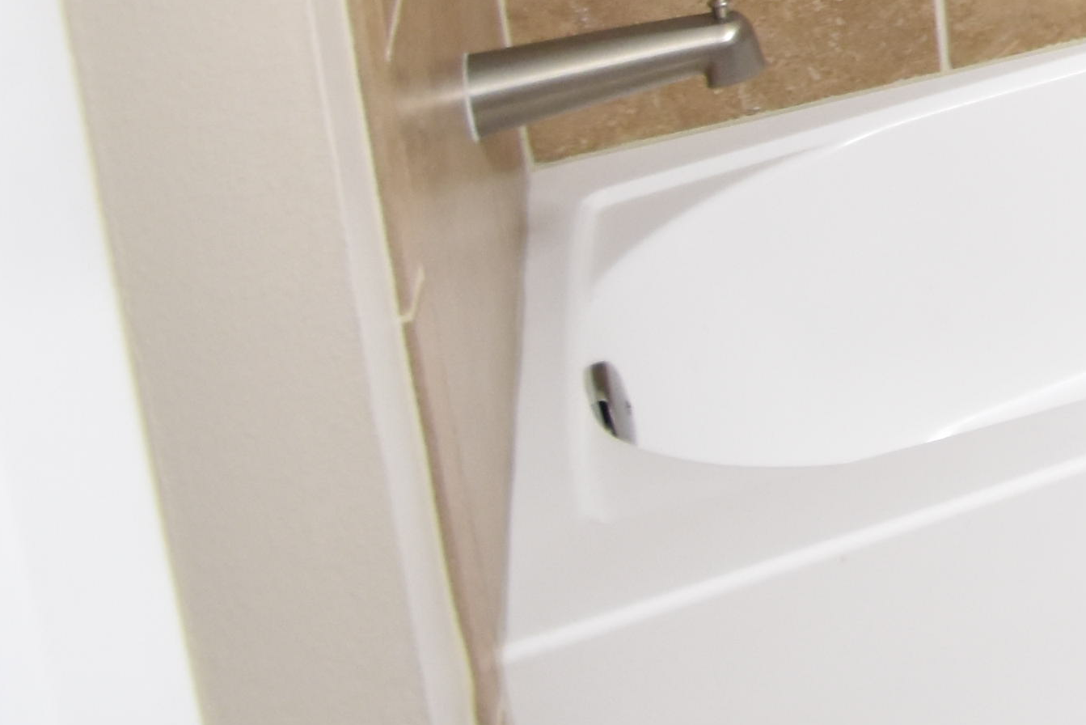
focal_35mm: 67
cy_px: -604
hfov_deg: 17.2
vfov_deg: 16.7
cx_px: 2357
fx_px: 2021
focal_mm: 10
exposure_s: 1/15
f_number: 3.5
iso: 800
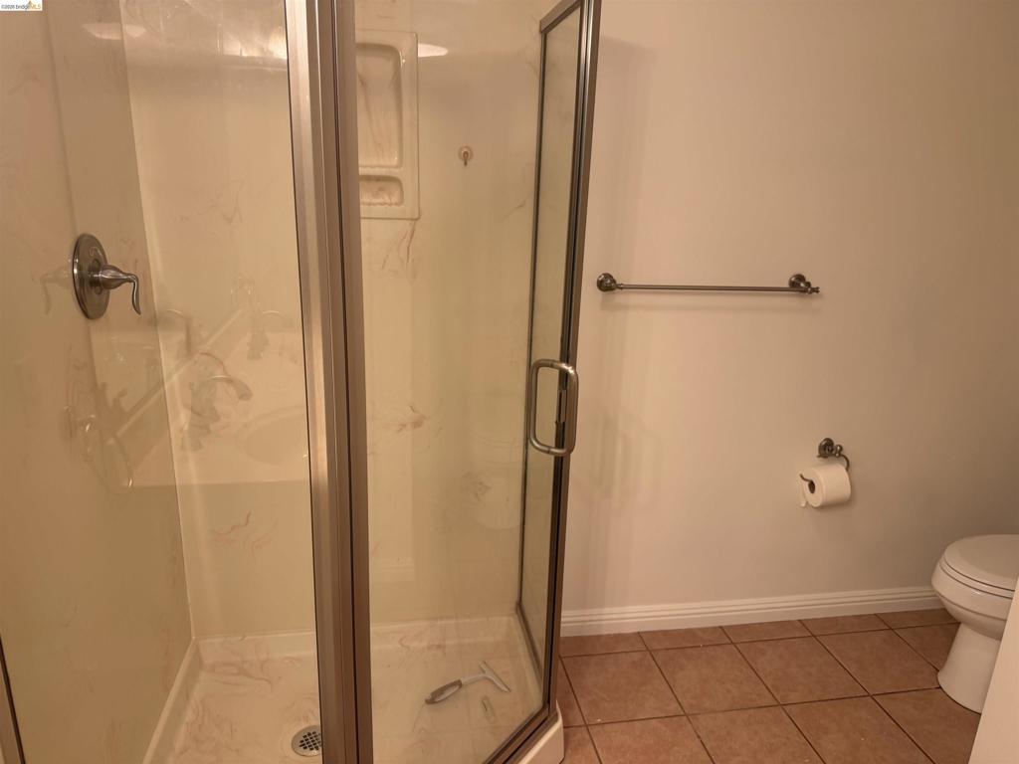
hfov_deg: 71.6
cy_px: 382
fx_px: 706
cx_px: 510
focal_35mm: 24
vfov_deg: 56.8
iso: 125
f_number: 1.78
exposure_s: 1/60
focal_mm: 6.76
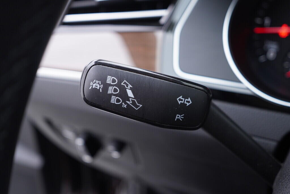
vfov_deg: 36.9
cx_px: 145
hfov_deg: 53.1
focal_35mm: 36
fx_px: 290
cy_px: 97
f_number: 2.8
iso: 250
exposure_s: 1/40
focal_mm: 24
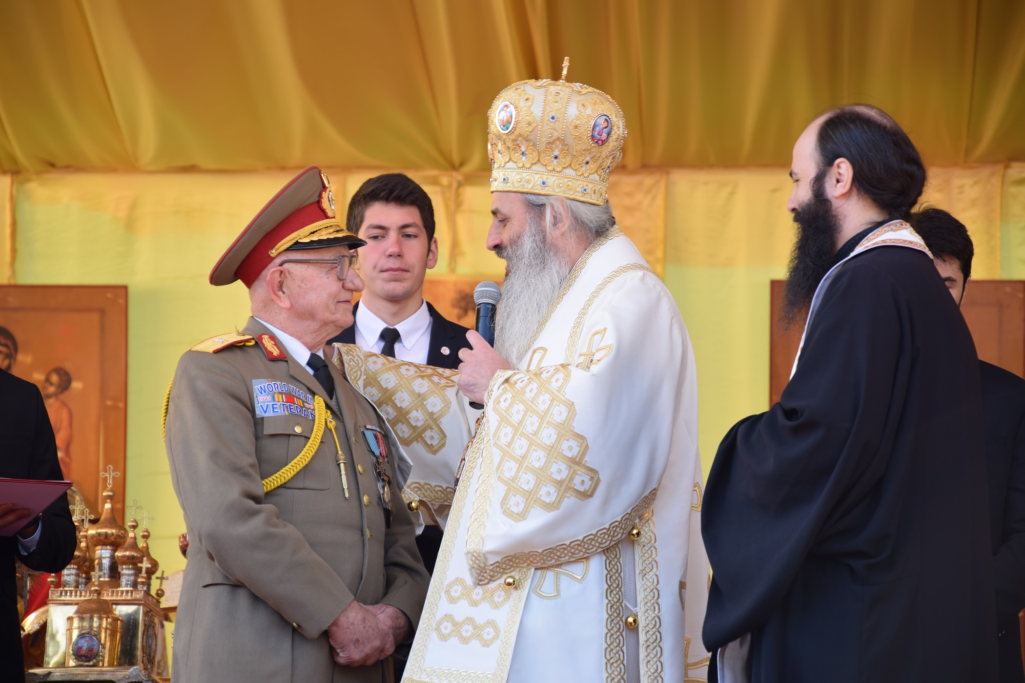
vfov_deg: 8.7
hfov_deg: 13.0
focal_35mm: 158
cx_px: 512
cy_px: 342
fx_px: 4484
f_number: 5.6
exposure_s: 1/50
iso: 100
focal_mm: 105
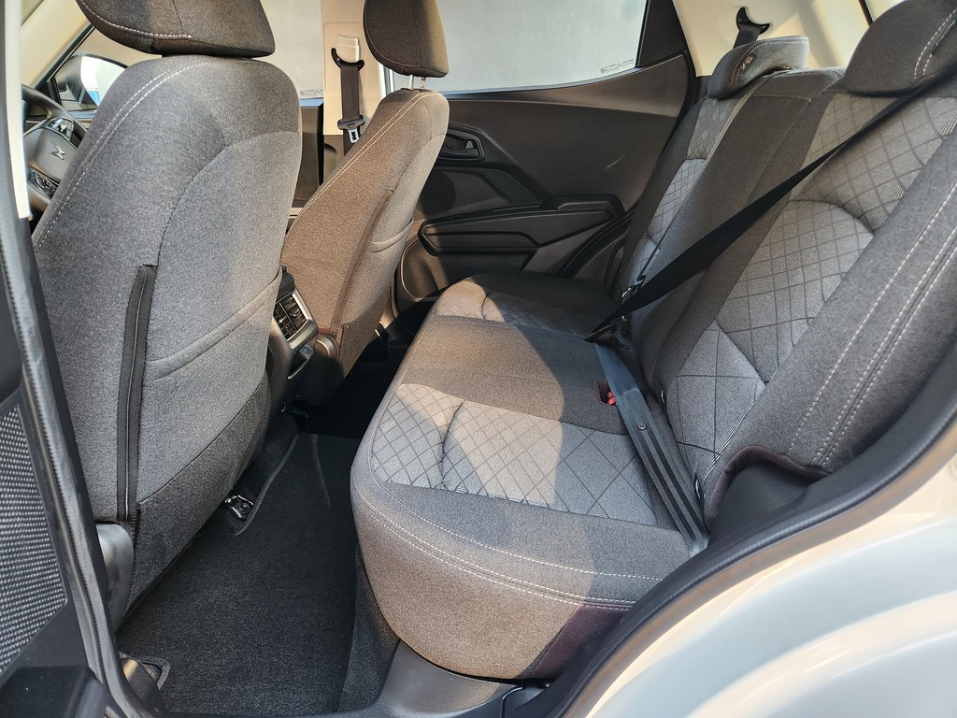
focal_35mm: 23
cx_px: 478
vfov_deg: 58.9
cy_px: 359
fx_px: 636
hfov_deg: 73.9
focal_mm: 5.4
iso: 400
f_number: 1.8
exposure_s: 1/100
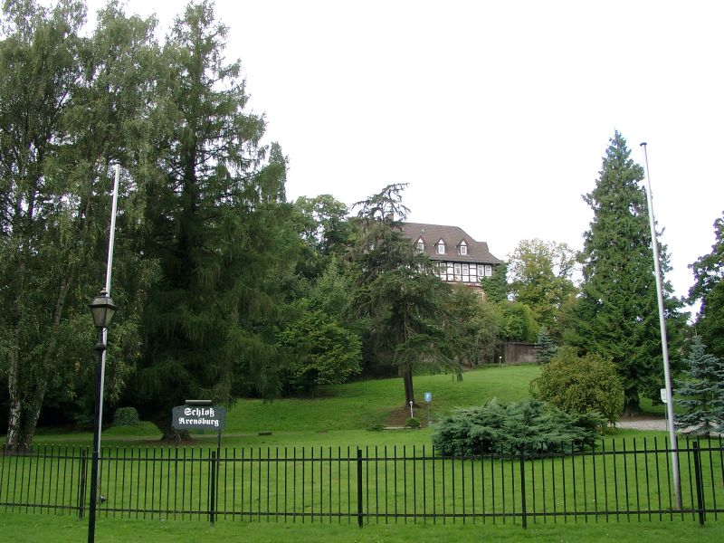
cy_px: 272
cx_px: 362
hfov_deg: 54.0
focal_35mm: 34
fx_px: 711
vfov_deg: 41.8
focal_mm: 7.13
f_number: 4
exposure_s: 1/83.1
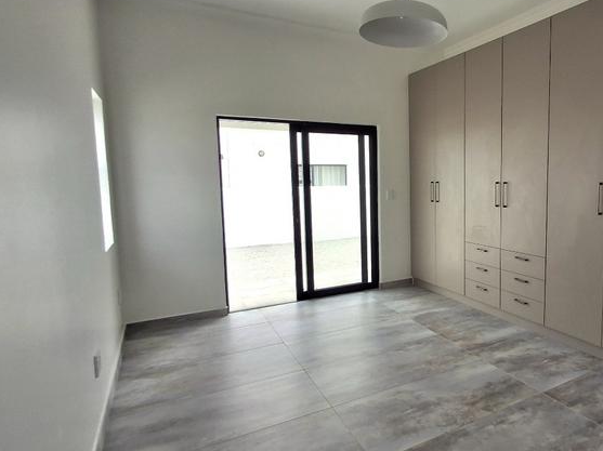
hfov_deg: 71.3
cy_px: 222
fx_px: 400
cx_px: 412
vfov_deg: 58.8
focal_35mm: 23
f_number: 2.2
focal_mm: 1.64
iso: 40
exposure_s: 1/526
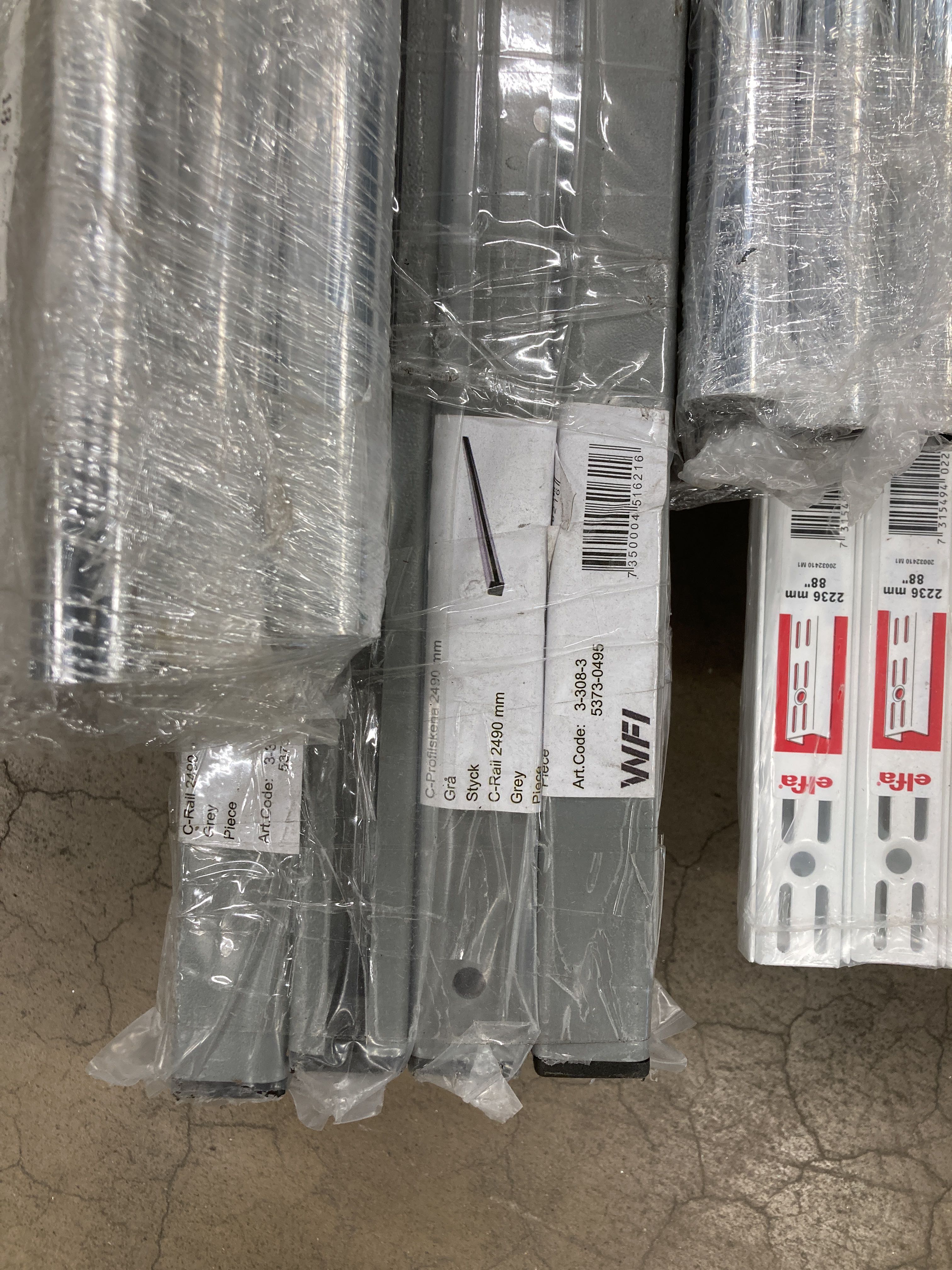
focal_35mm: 28
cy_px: 635
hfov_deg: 49.7
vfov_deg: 63.4
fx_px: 1027
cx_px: 476
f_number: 1.8
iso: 80
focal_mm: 3.99
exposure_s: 1/103
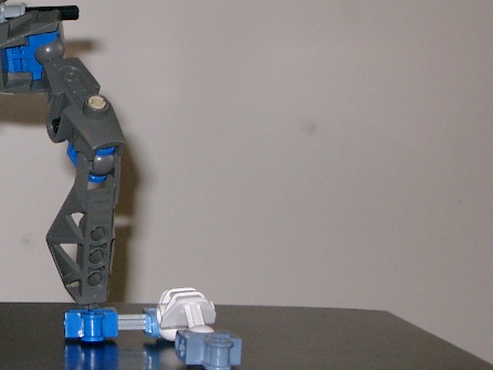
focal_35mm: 140
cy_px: 151
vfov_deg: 10.6
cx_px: -61
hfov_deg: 13.8
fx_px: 1995
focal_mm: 12.6
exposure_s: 1/60
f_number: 3.4
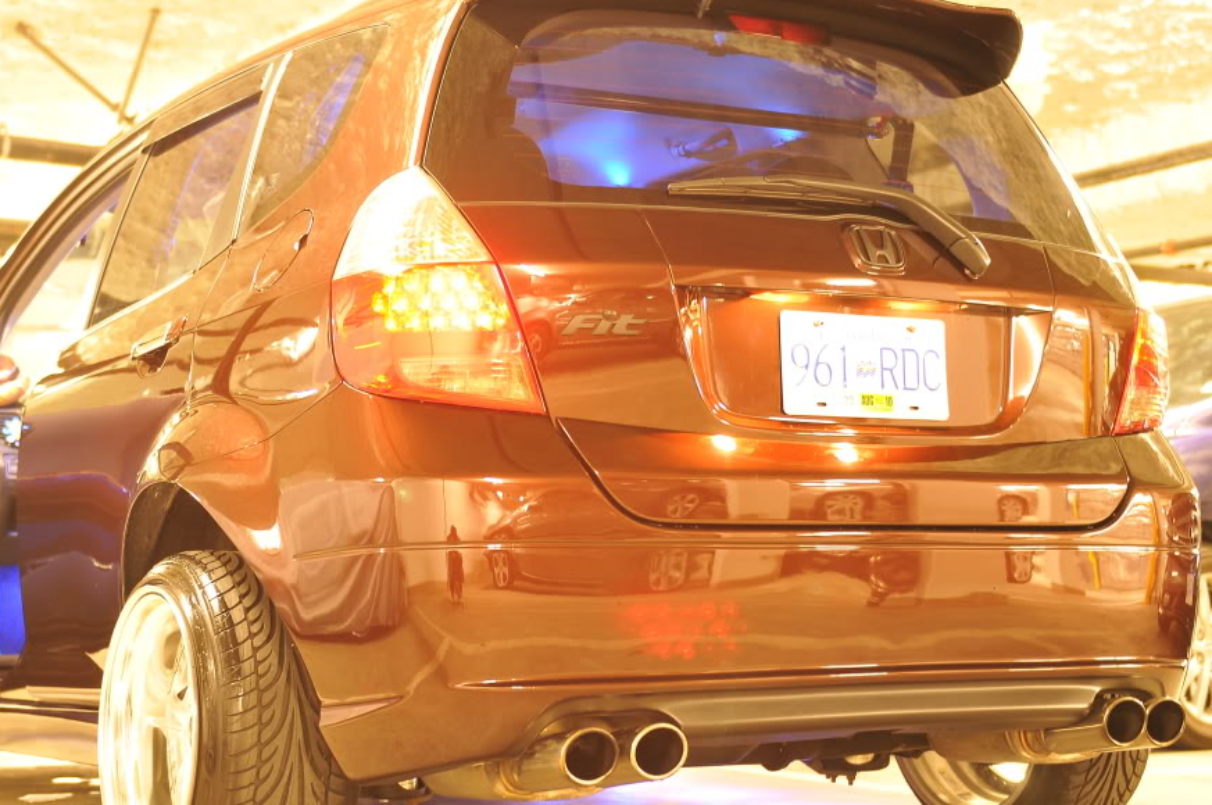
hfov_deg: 32.6
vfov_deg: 22.0
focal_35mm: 62
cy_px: 466
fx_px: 2071
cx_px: 547
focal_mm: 35
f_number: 2.8
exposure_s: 1/1.3
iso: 400
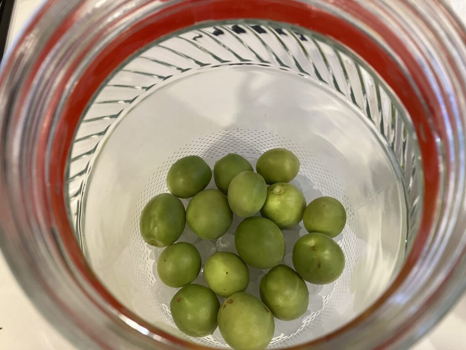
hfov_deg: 63.4
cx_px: 233
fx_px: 377
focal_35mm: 28
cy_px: 175
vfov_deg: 49.7
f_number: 1.8
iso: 160
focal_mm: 3.99
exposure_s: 1/50
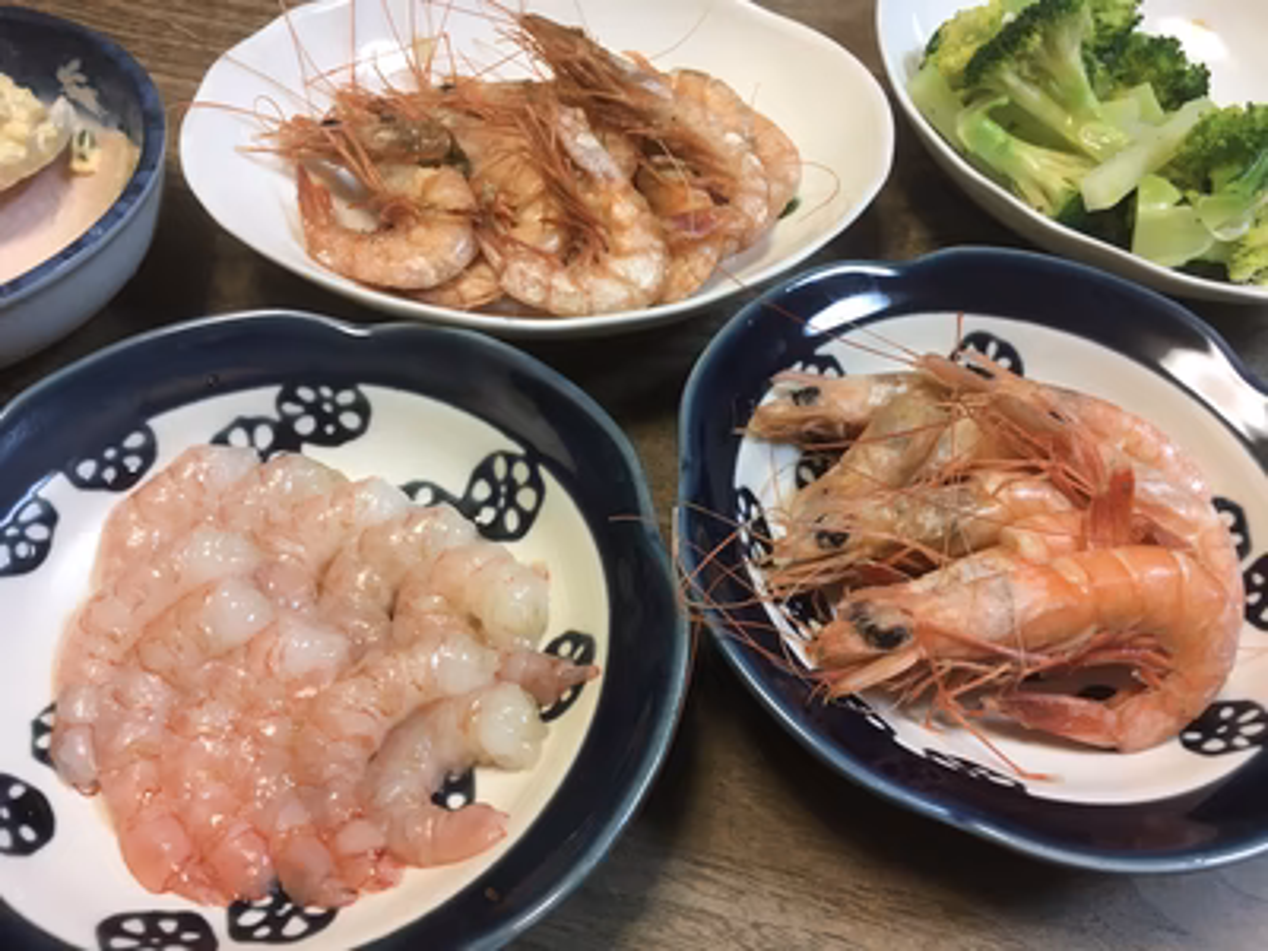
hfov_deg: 61.7
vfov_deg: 48.2
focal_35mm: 29
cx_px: 634
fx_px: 1062
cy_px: 476
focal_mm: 4.15
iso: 50
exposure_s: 1/30
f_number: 2.2
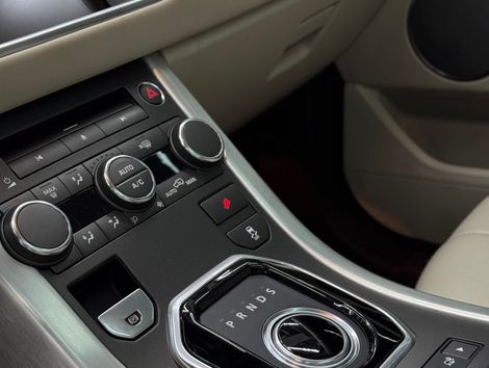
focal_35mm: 48
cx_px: 244
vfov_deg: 30.3
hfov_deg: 39.6
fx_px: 679
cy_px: 184
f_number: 1.78
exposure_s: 1/60
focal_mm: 6.76
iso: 200
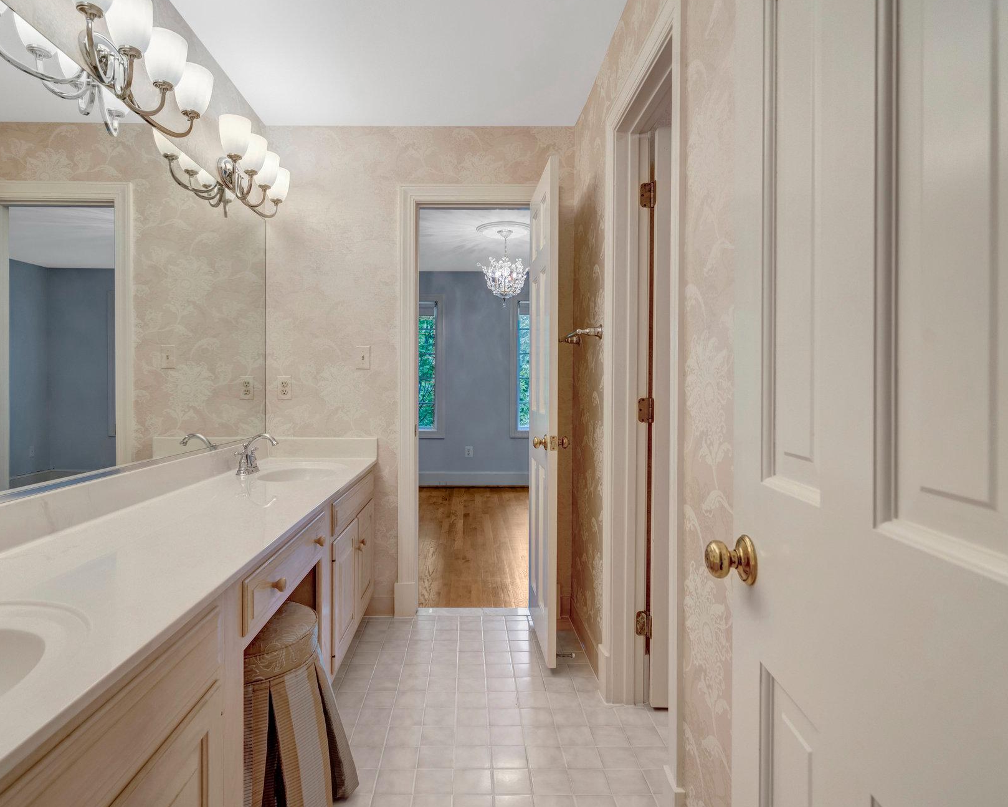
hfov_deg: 83.2
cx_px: 475
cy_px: 407
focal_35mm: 19
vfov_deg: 70.9
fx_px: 567
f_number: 8
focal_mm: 16
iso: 1250
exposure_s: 1/50
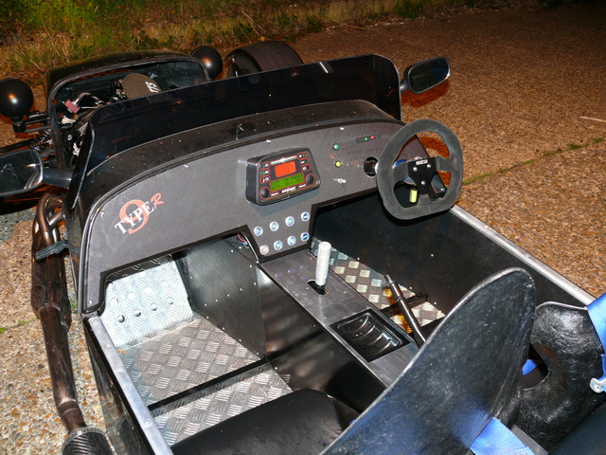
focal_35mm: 35
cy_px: 228
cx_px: 303
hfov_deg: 52.6
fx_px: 613
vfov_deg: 40.7
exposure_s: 1/30
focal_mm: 7.4
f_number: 2.8
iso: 125
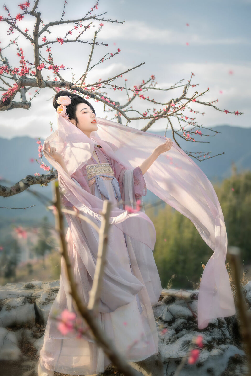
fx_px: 722
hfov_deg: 19.7
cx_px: 126
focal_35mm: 69
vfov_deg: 29.2
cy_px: 188
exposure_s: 1/500
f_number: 2.8
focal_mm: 70
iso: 50
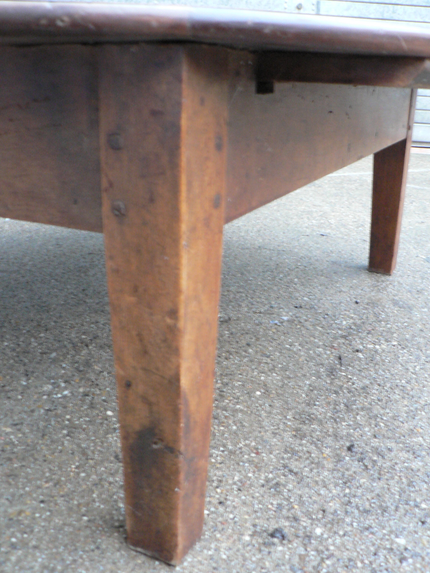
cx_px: 215
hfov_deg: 39.7
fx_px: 596
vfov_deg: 51.4
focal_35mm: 36
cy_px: 286
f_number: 2.8
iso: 200
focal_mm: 6
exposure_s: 1/5
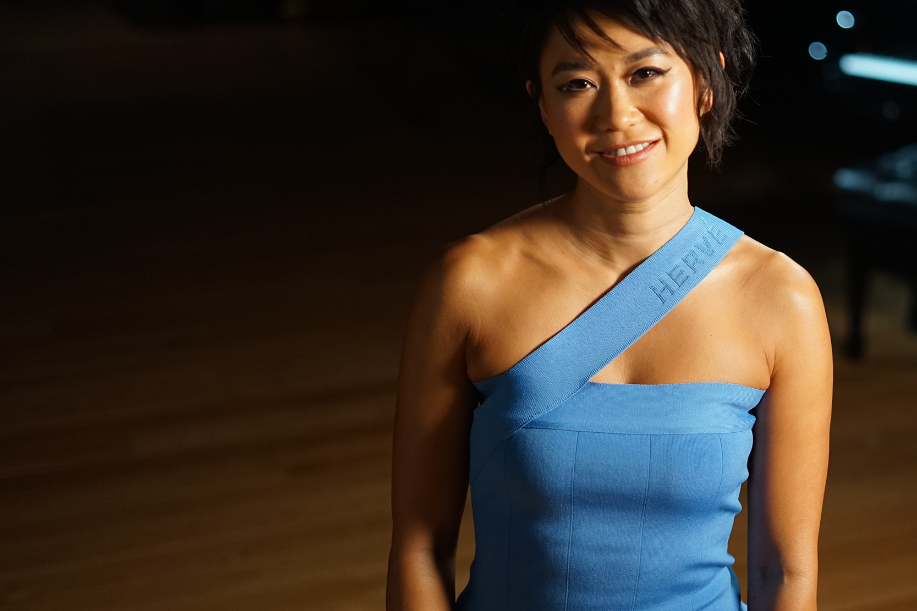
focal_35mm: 75
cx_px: 686
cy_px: 209
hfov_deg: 26.7
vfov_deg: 18.1
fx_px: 1910
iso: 1000
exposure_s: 1/100
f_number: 1.8
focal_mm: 50
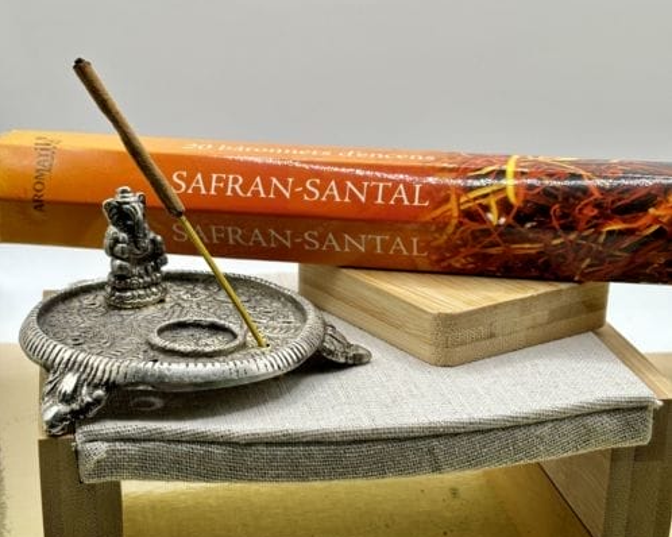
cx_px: 336
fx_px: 1352
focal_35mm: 68
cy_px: 335
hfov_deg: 27.9
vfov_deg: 22.4
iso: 32
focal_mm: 5.96
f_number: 1.6
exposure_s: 1/195
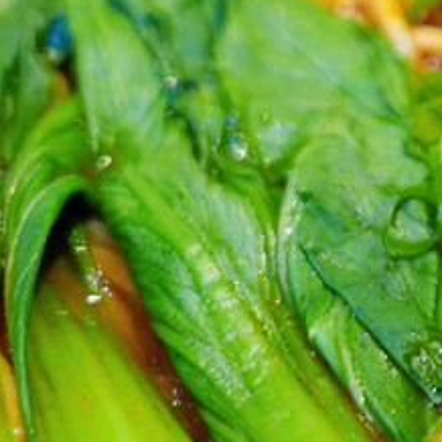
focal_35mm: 162
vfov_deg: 10.6
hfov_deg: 10.3
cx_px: 714
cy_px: -67
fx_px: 2340
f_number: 4
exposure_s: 1/50
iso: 320
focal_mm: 49
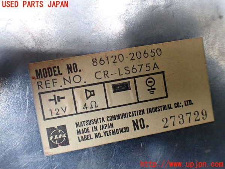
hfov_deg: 60.0
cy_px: 84
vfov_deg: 46.8
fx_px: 195
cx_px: 112
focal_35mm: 30
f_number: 2.3
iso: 320
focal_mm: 5.4
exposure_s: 1/125
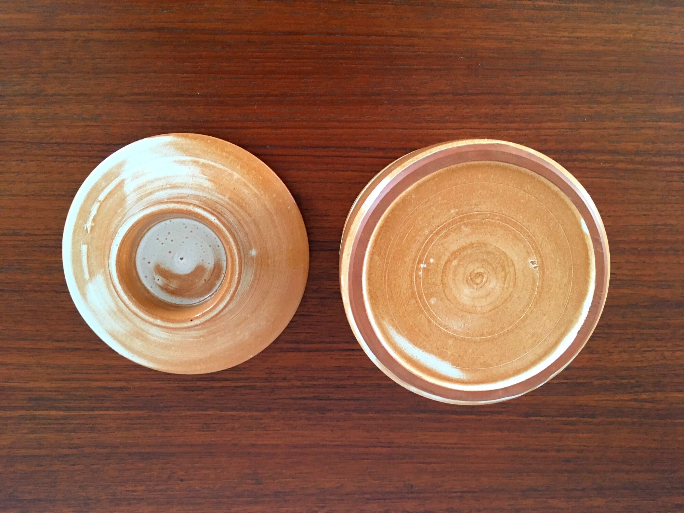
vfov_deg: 48.2
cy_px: 256
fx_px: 573
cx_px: 342
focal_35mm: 29
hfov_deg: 61.7
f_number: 2.2
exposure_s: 1/33
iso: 160
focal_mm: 4.15
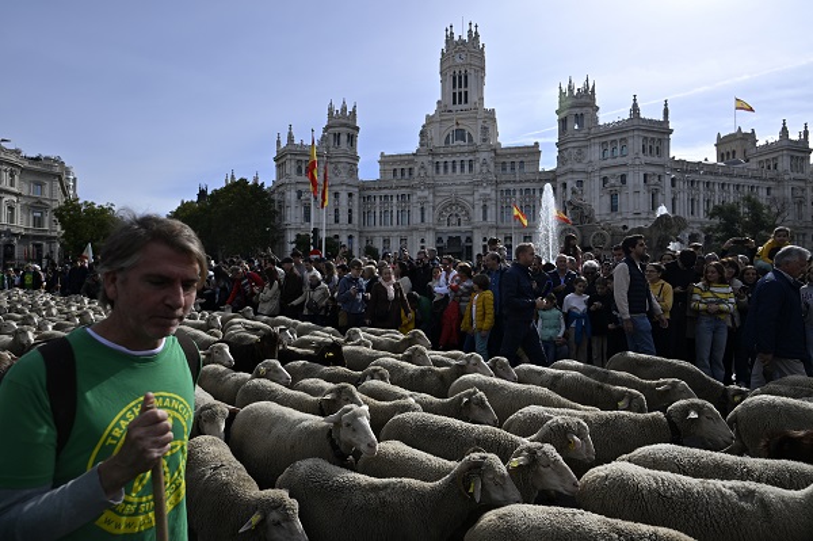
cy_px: 270
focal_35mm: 20
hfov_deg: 84.0
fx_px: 451
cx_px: 406
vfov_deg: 61.8
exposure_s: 1/2000
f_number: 4
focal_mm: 20
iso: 80
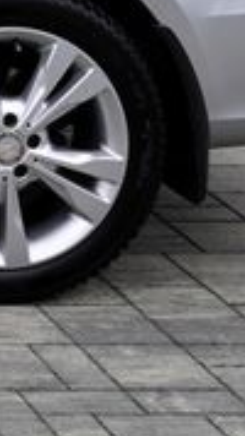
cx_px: -713
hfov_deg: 6.2
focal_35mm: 163
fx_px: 1884
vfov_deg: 12.1
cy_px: -361
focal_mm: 27
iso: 100
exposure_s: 1/100
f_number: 6.3
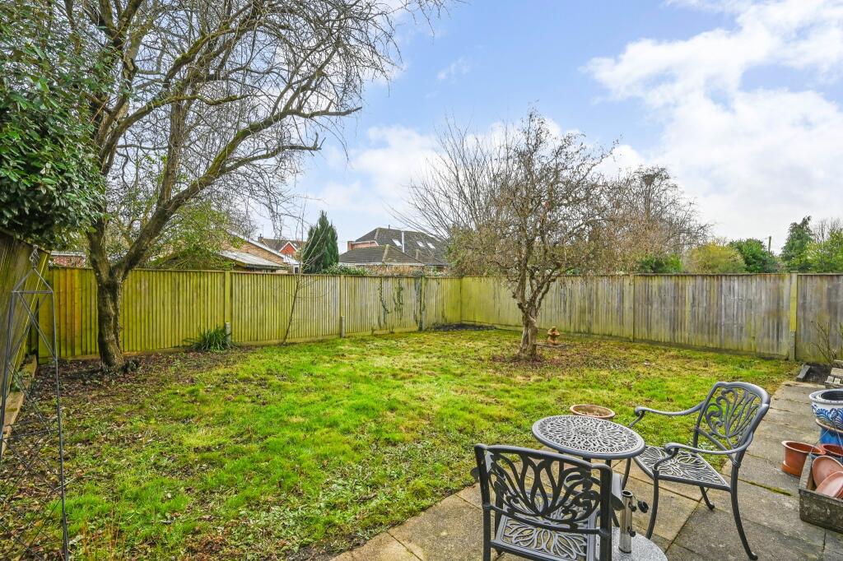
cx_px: 422
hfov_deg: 95.0
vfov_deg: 72.0
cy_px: 280
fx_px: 386
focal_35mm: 16
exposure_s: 1/400
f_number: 7.1
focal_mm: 16.5
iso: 400
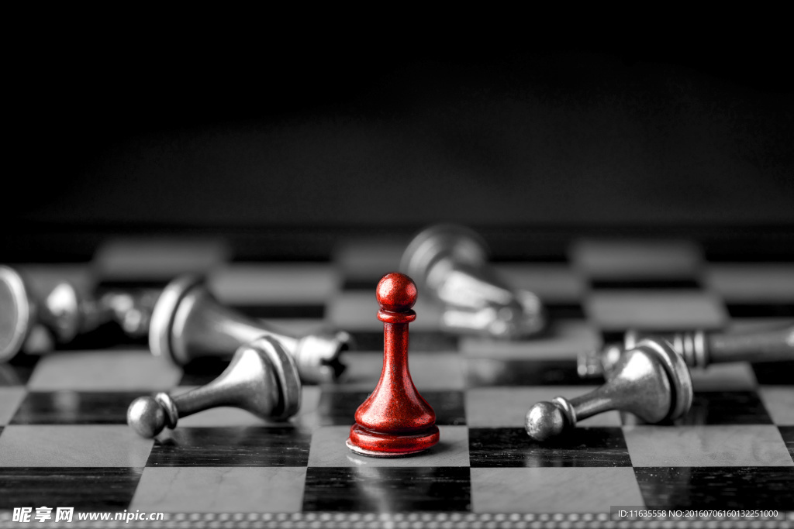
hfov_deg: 20.4
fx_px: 2206
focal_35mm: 100
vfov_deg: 13.7
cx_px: 397
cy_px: 264
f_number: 5.6
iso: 100
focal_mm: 100
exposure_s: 1/3.33
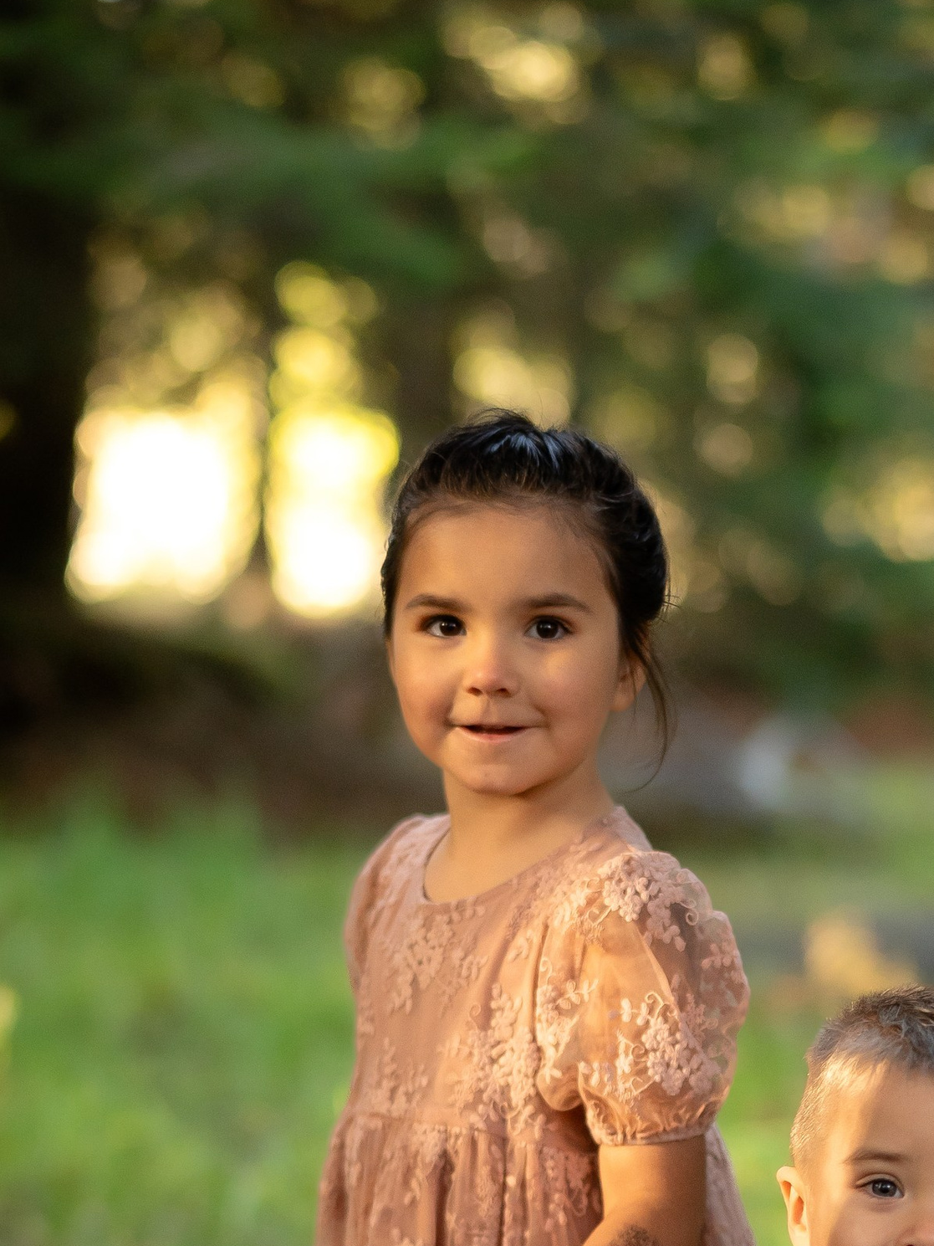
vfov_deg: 15.6
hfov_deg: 11.9
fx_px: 4460
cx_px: 768
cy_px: 1219
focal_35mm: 124
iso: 1250
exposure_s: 1/500
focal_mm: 50
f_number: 1.6
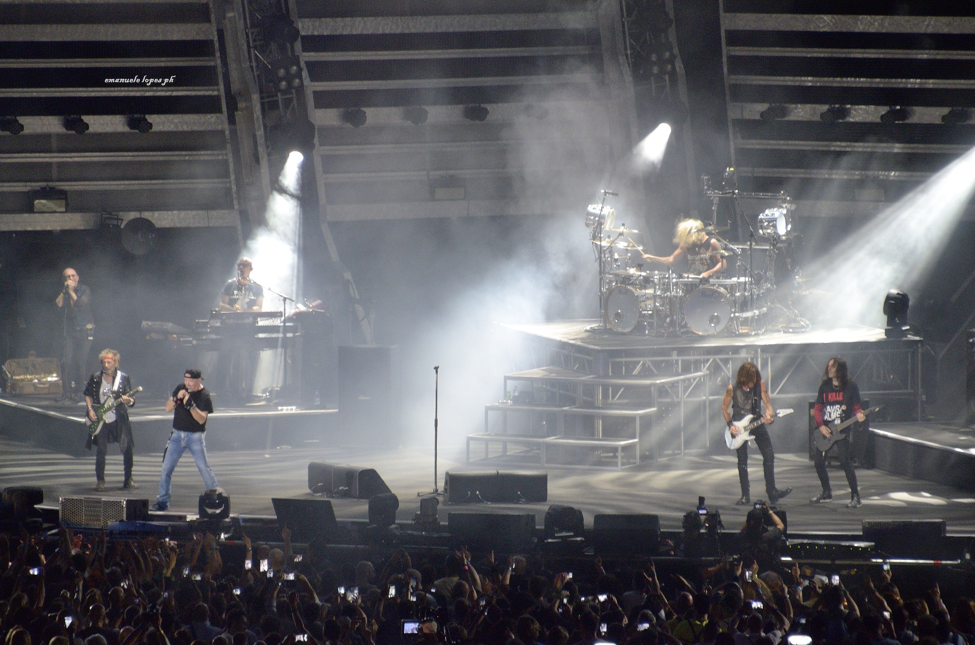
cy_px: 322
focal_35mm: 450
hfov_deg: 4.6
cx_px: 488
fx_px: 12161
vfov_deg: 3.0
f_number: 6.3
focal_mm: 300
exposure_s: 1/50
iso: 800
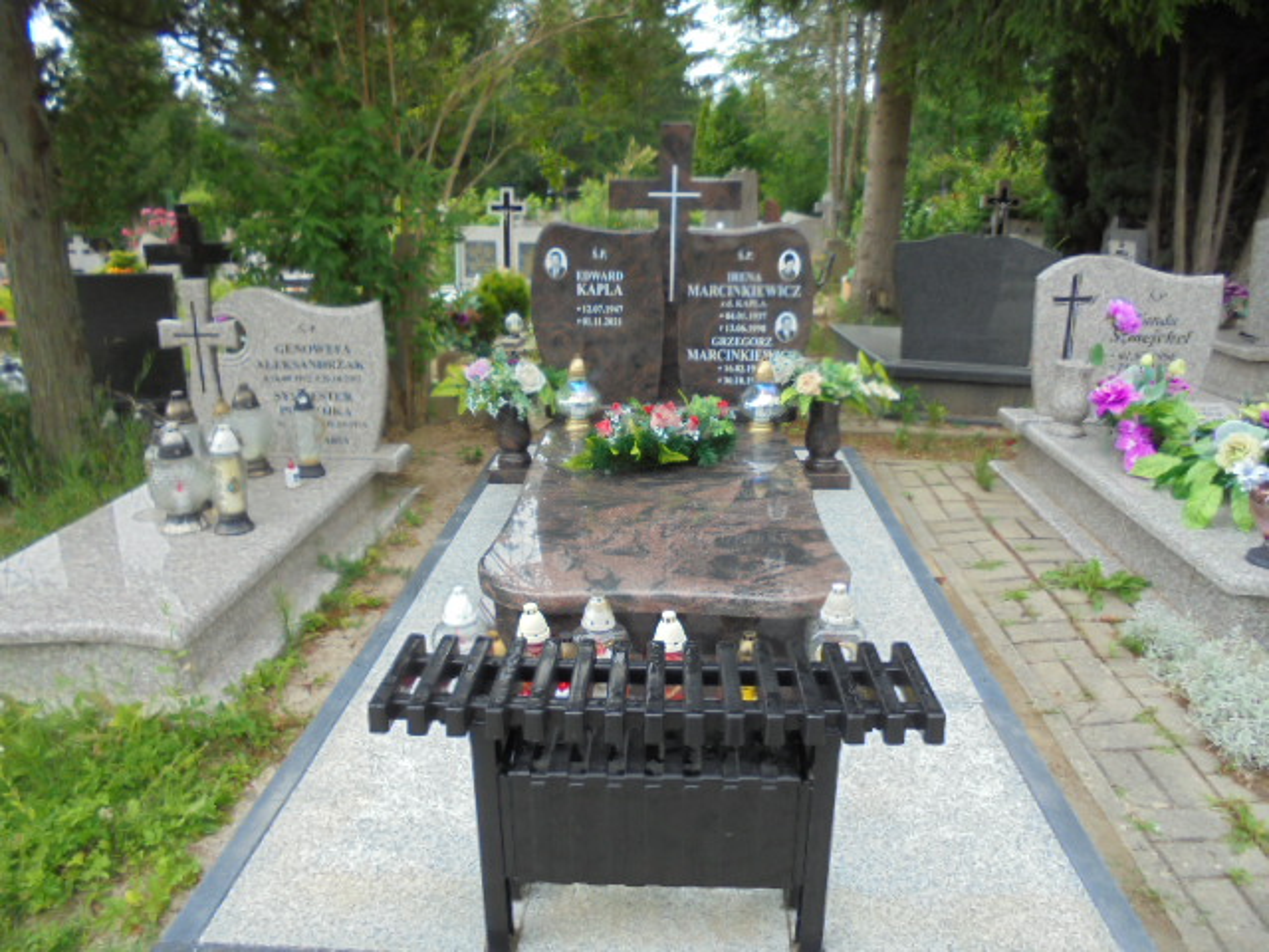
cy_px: 476
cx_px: 634
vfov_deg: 53.1
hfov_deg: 67.3
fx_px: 953
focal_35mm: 26
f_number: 3.5
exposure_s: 1/100
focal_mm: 4.6
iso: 100
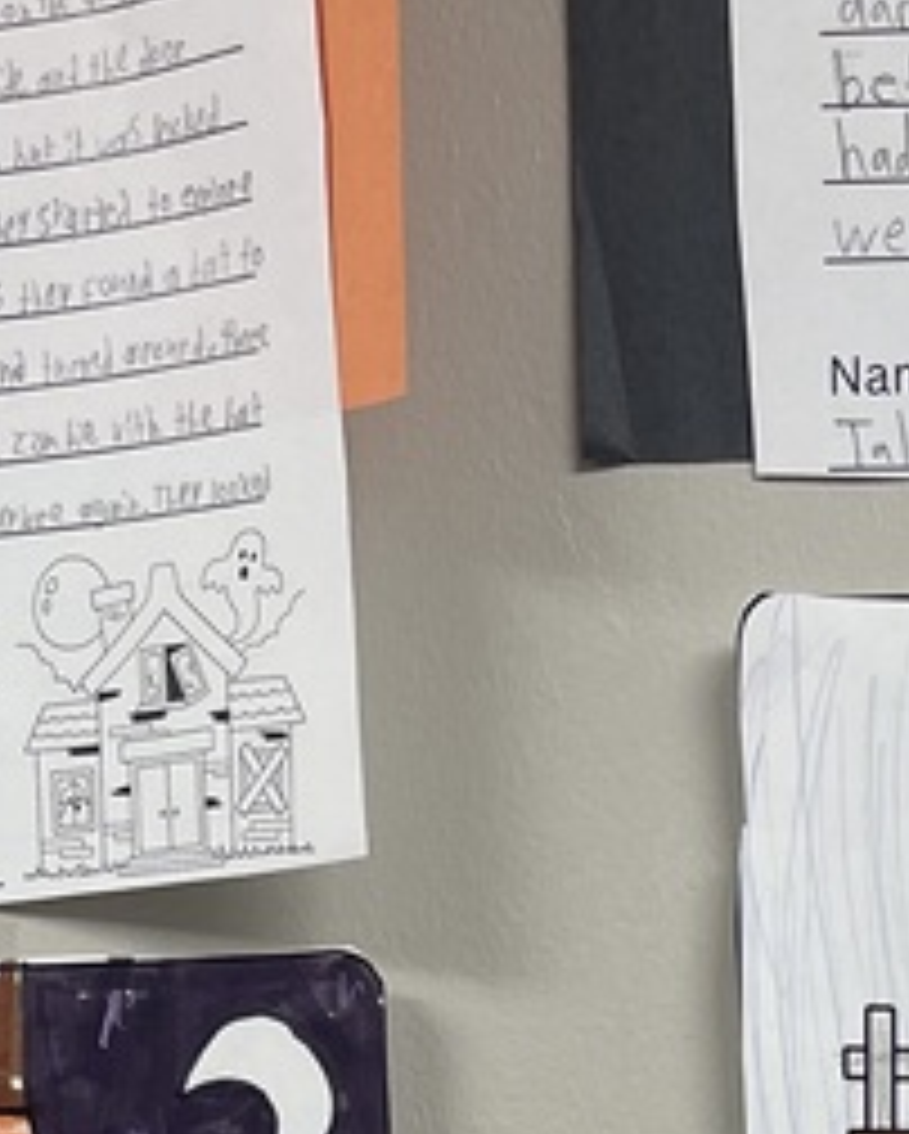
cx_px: 675
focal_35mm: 99
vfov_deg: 16.0
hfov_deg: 15.5
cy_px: 2115
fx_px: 3325
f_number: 1.6
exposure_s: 1/120
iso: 100
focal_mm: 5.1
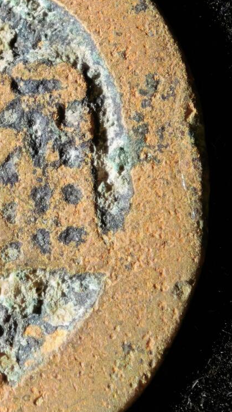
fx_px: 3058
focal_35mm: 280
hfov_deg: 4.3
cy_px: 171
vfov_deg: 7.7
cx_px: -107
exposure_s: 1/100
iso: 400
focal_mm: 9
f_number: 2
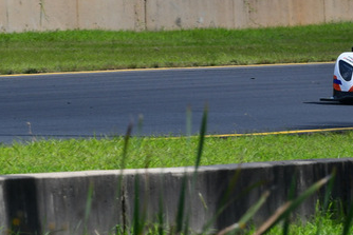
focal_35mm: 718
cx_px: 410
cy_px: 0
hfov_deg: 2.9
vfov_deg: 1.9
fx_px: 7043
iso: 400
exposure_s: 1/640
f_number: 11
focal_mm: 200
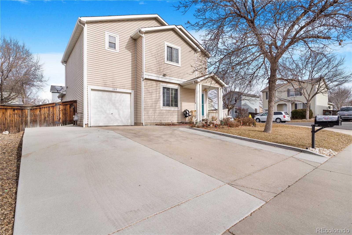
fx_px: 166
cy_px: 118
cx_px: 176
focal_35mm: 17
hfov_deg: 93.3
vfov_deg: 70.4
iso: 320
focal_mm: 17
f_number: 8
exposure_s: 1/50
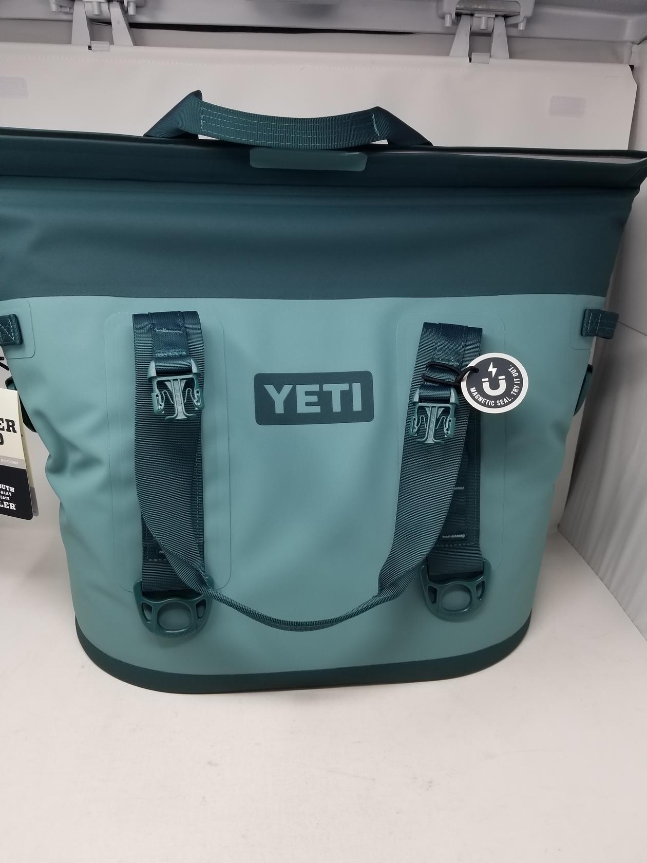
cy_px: 432
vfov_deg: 67.3
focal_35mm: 26
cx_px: 324
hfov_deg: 53.1
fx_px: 648
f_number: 1.7
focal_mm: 4.25
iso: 64
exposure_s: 1/120
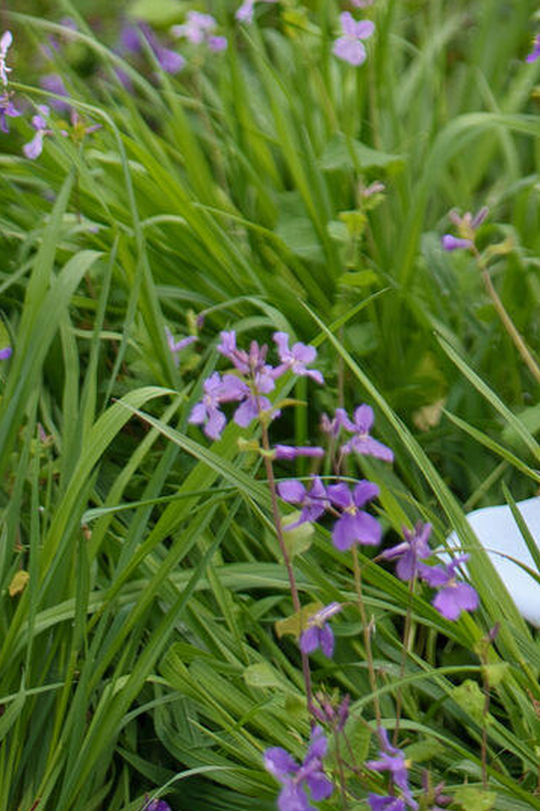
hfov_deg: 8.1
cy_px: -421
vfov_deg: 11.7
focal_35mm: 168
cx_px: 709
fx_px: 3782
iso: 100
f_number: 1.4
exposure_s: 1/800
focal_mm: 50
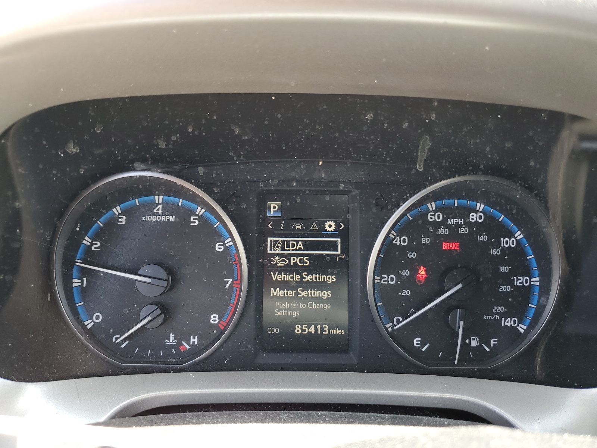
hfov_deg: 67.3
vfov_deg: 53.1
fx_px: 448
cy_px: 224
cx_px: 298
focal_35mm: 26
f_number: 1.5
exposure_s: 1/60.2
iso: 56
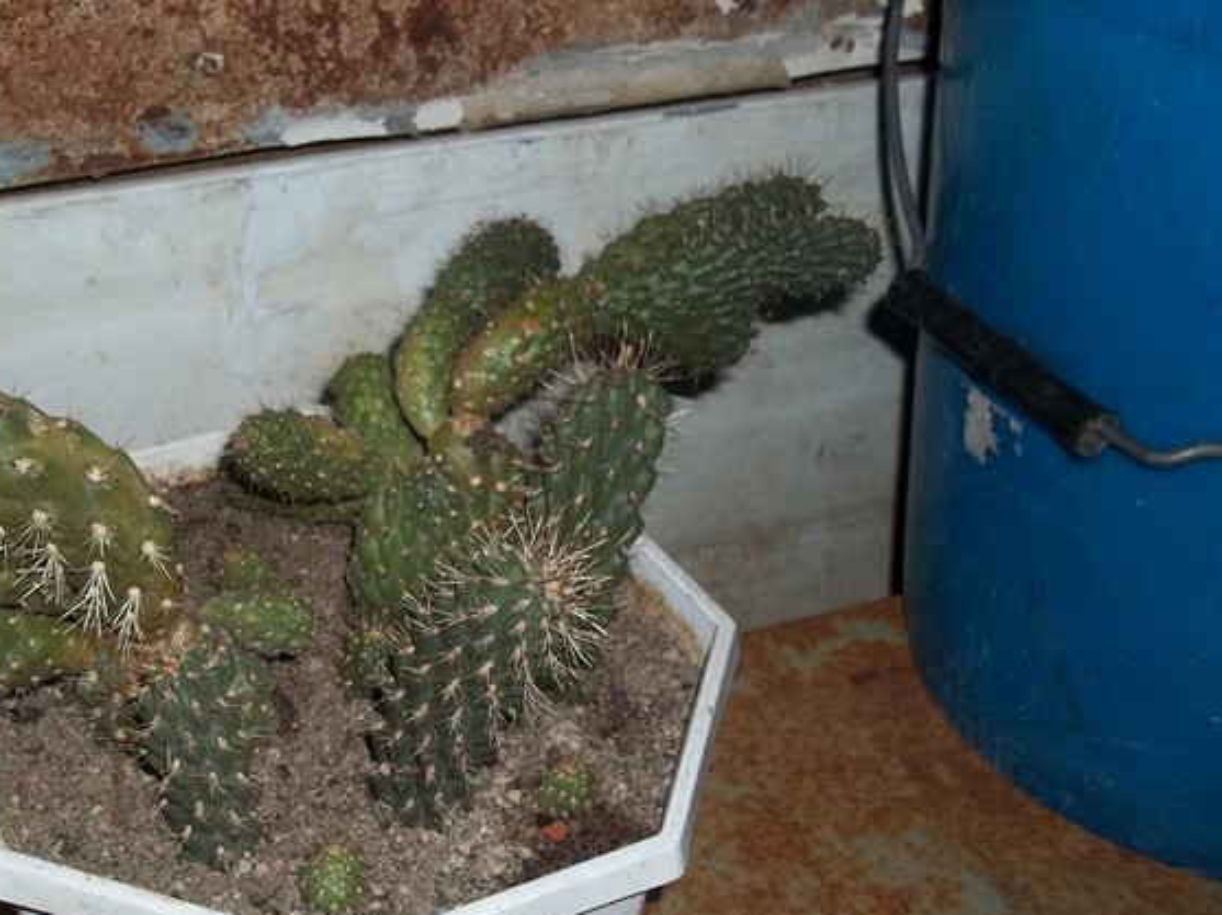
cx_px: 364
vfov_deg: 31.5
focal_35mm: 46
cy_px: 500
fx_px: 1623
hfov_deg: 40.5
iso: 64
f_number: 2.9
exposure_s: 1/30
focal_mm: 5.7
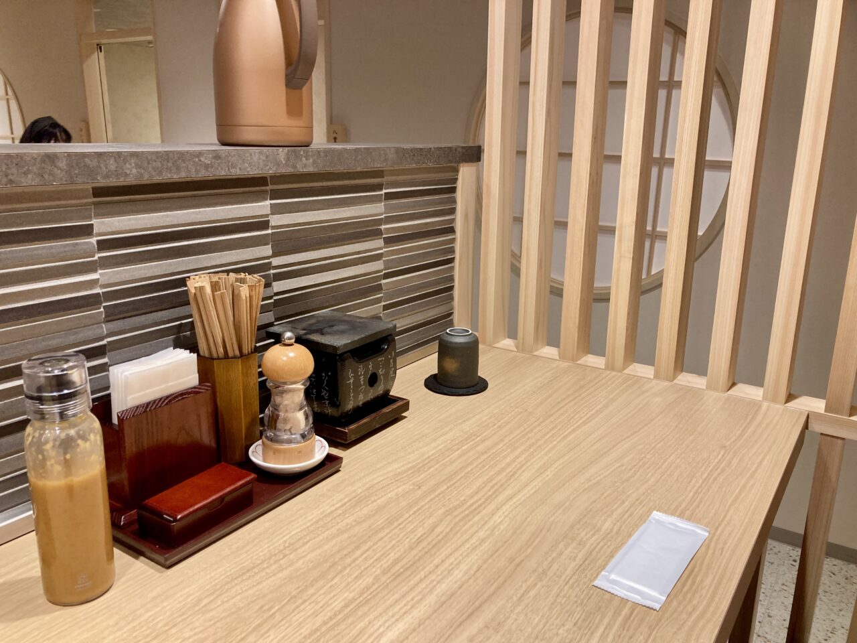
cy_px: 322
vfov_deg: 49.7
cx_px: 428
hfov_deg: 63.4
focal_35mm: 28
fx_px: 693
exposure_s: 1/100
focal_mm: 3.99
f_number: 1.8
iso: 64
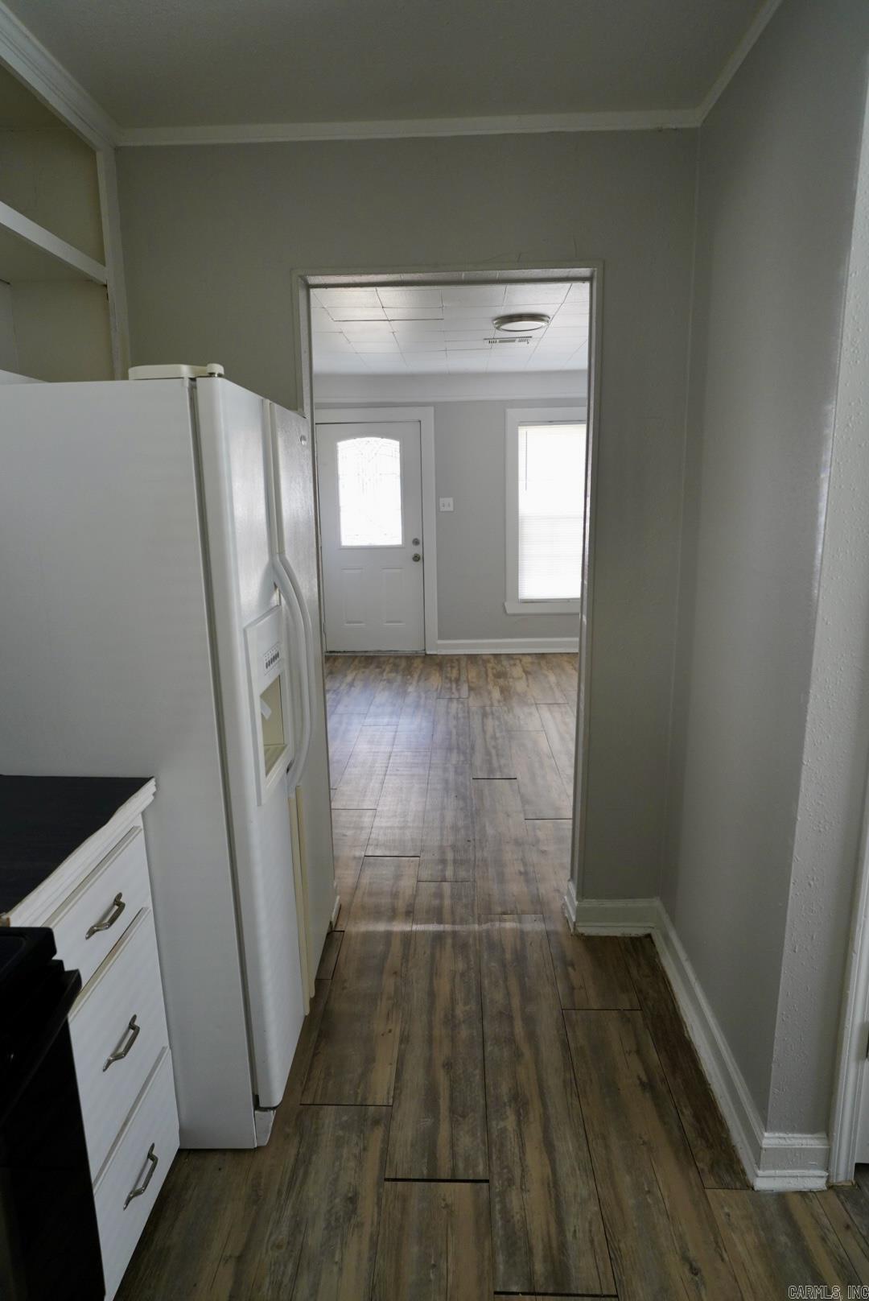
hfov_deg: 62.0
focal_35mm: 20
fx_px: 723
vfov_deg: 83.9
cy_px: 650
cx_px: 434
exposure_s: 1/160
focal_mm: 20
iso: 1600
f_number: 4
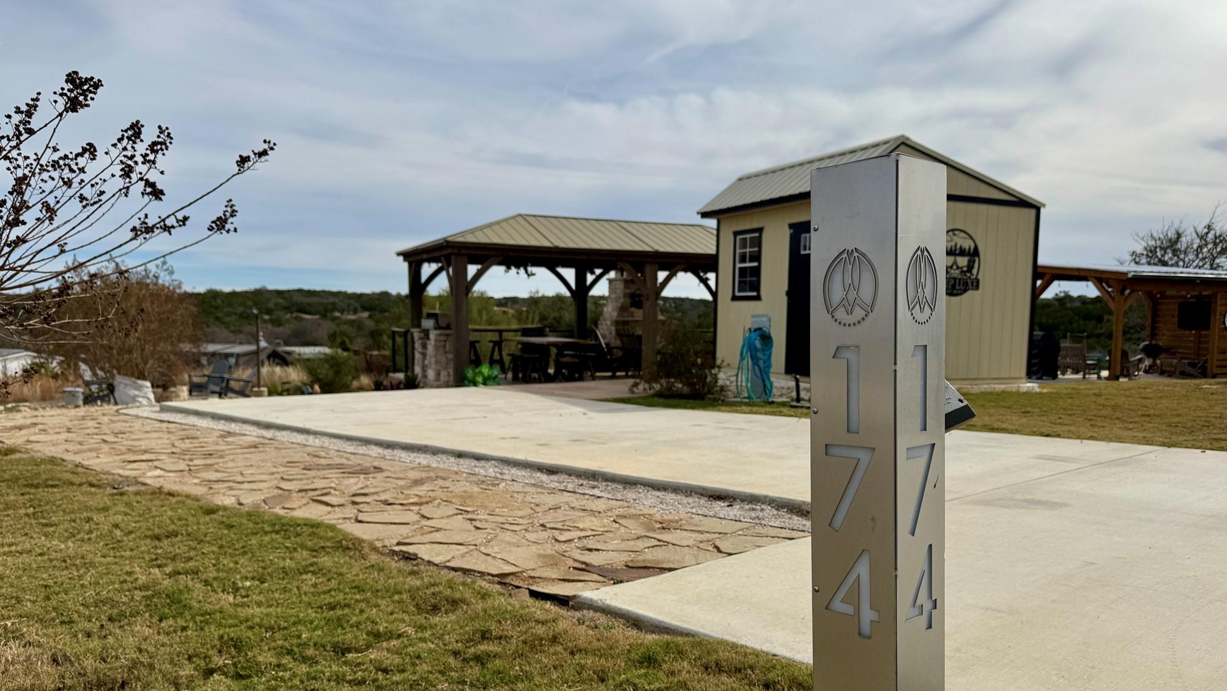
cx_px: 631
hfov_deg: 69.8
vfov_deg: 42.8
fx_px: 879
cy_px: 398
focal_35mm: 27
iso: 80
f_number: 1.78
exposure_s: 1/10309
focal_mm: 6.76
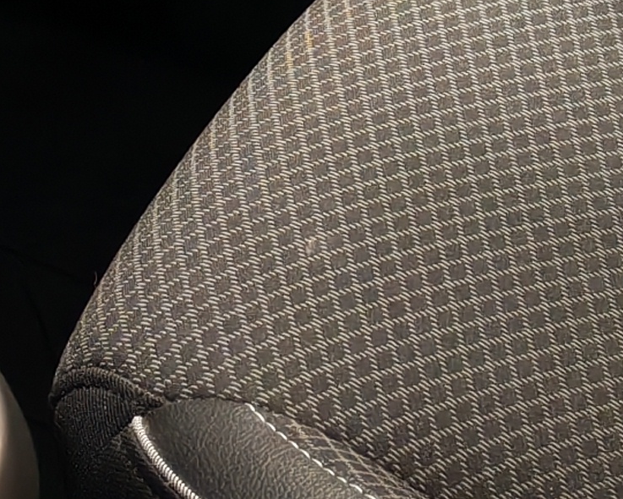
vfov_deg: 8.1
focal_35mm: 179
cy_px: -573
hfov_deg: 10.7
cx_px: -41
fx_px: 3301
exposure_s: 1/50
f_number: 1.9
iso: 640
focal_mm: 6.12
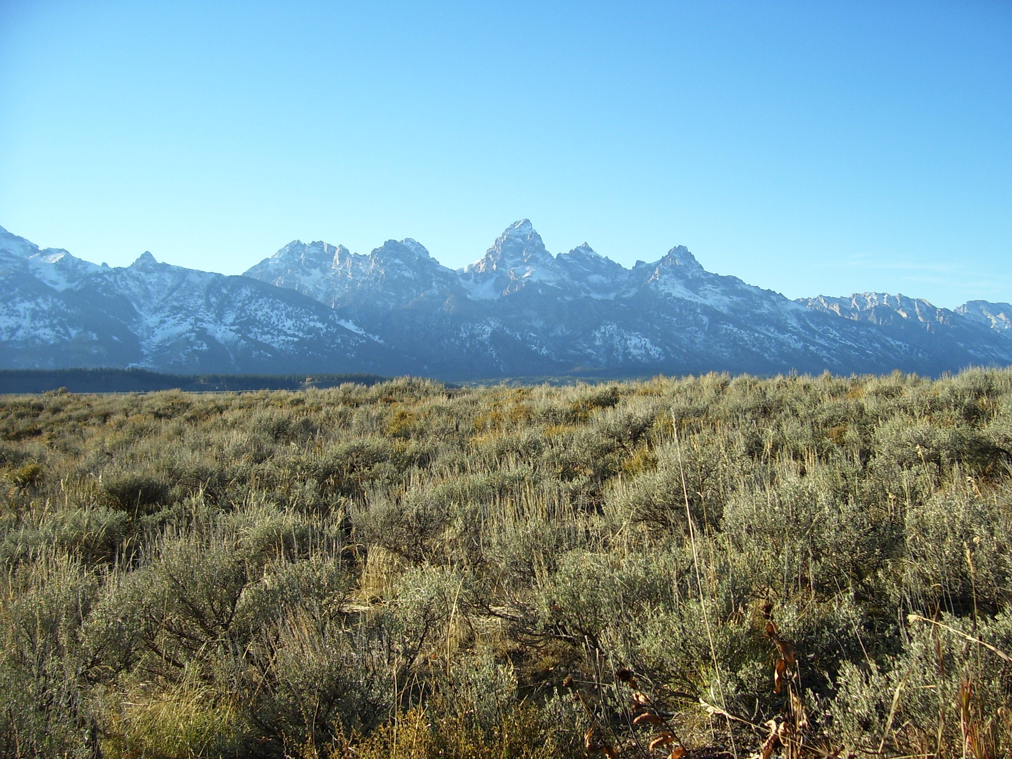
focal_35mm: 34
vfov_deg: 41.8
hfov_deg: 54.0
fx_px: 994
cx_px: 506
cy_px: 380
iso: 80
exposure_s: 1/750
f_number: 2.7
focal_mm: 5.6
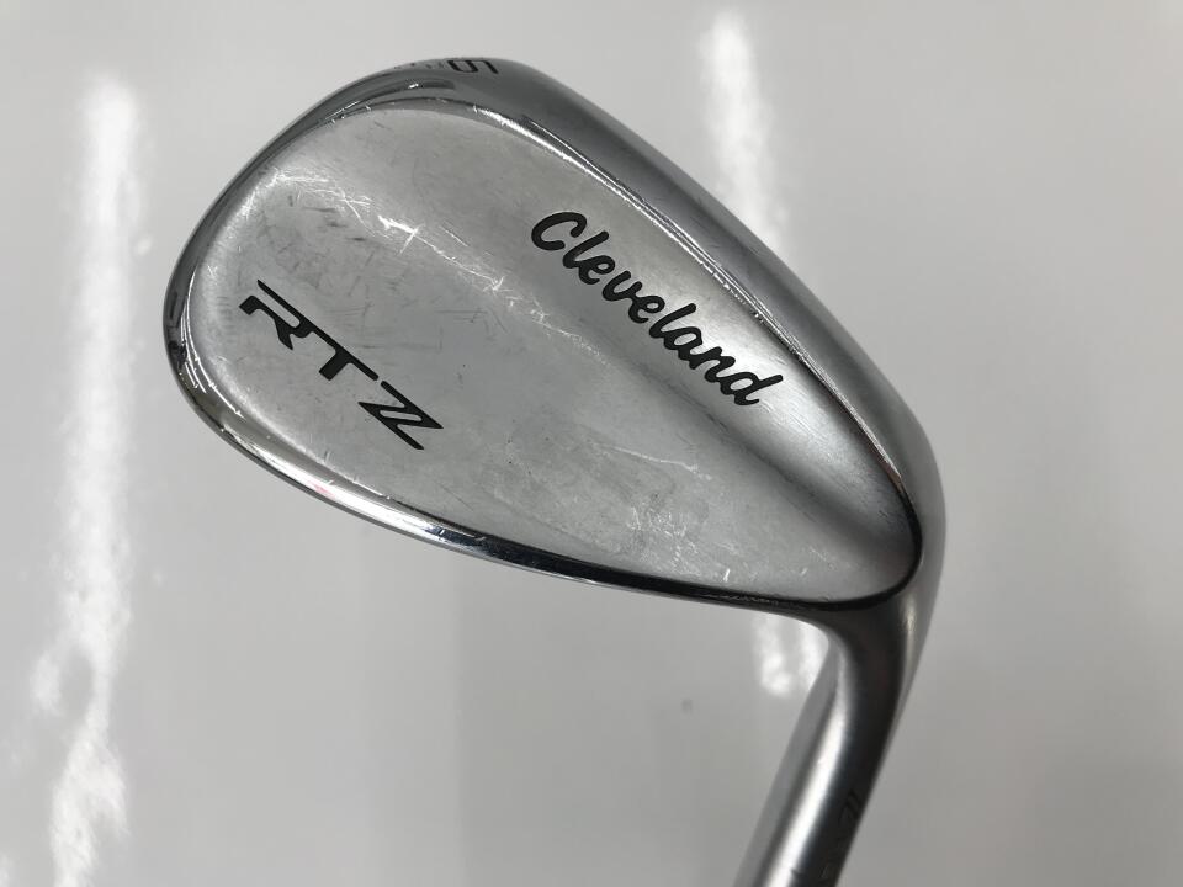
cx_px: 592
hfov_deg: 63.4
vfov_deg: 49.7
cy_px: 444
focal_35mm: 28
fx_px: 957
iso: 20
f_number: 1.8
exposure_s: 1/156
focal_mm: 3.99
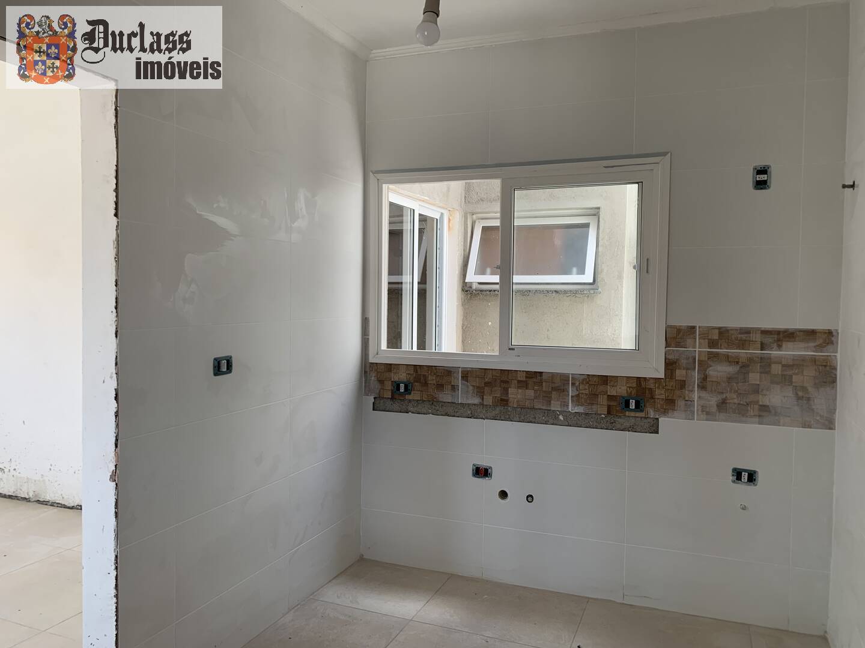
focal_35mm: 26
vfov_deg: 53.1
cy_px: 324
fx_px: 650
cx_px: 432
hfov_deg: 67.3
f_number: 1.8
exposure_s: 1/121
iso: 32
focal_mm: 4.25
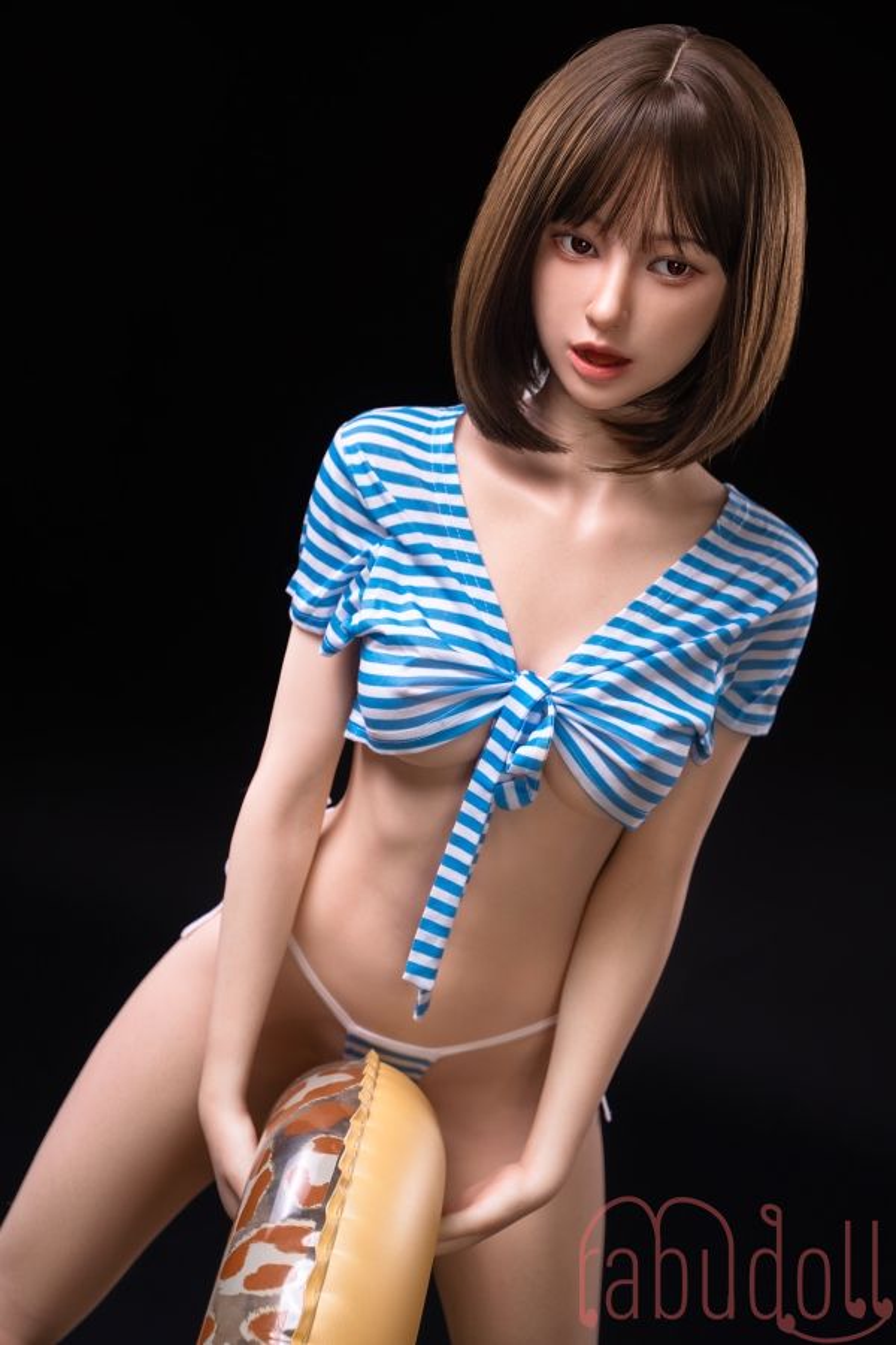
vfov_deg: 31.9
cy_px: 672
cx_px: 448
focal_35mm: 63
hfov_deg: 21.6
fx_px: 2352
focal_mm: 63
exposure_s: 1/125
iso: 100
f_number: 5
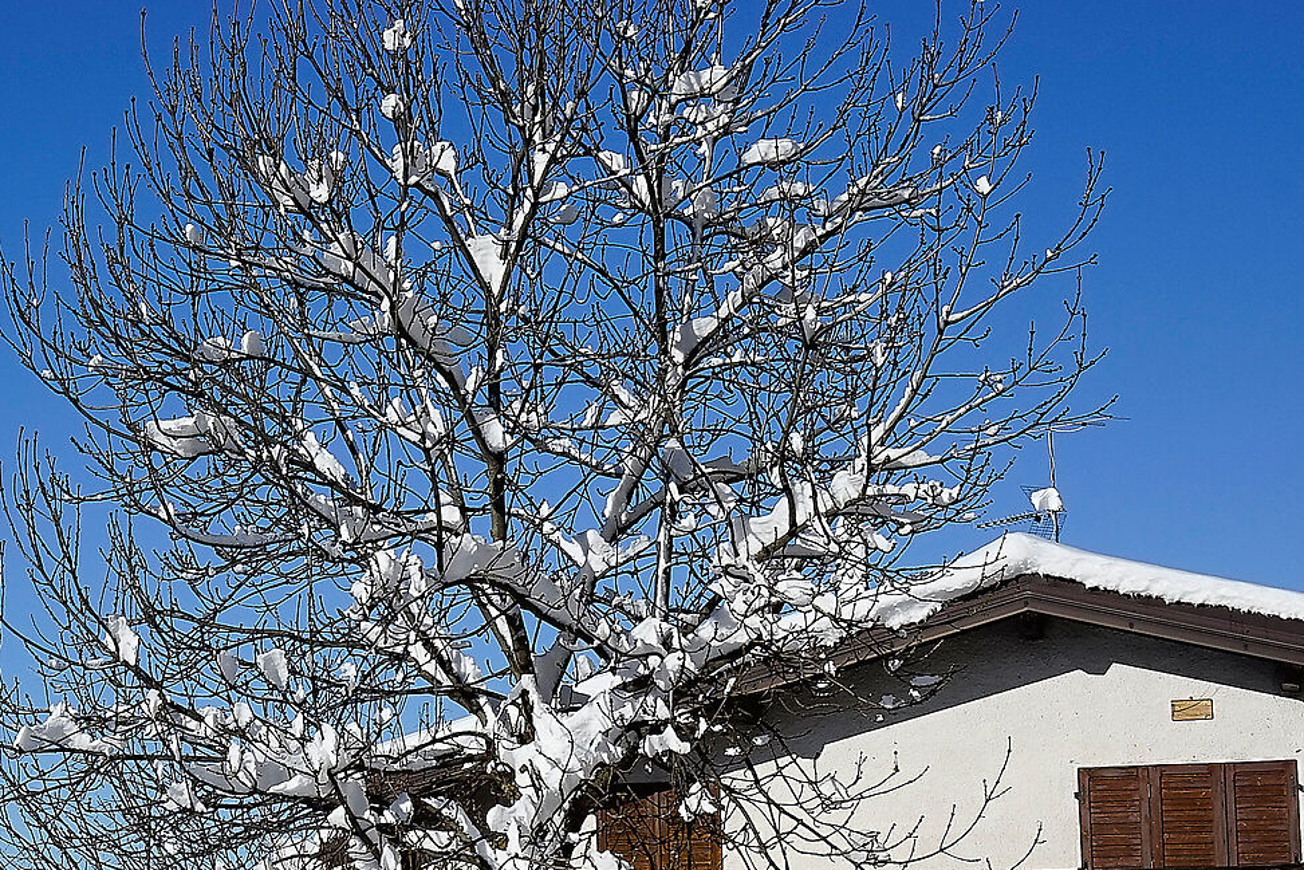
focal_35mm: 111
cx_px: -162
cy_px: 666
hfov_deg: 17.7
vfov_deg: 12.3
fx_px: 4021
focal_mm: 30
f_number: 14
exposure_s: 1/200
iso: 100
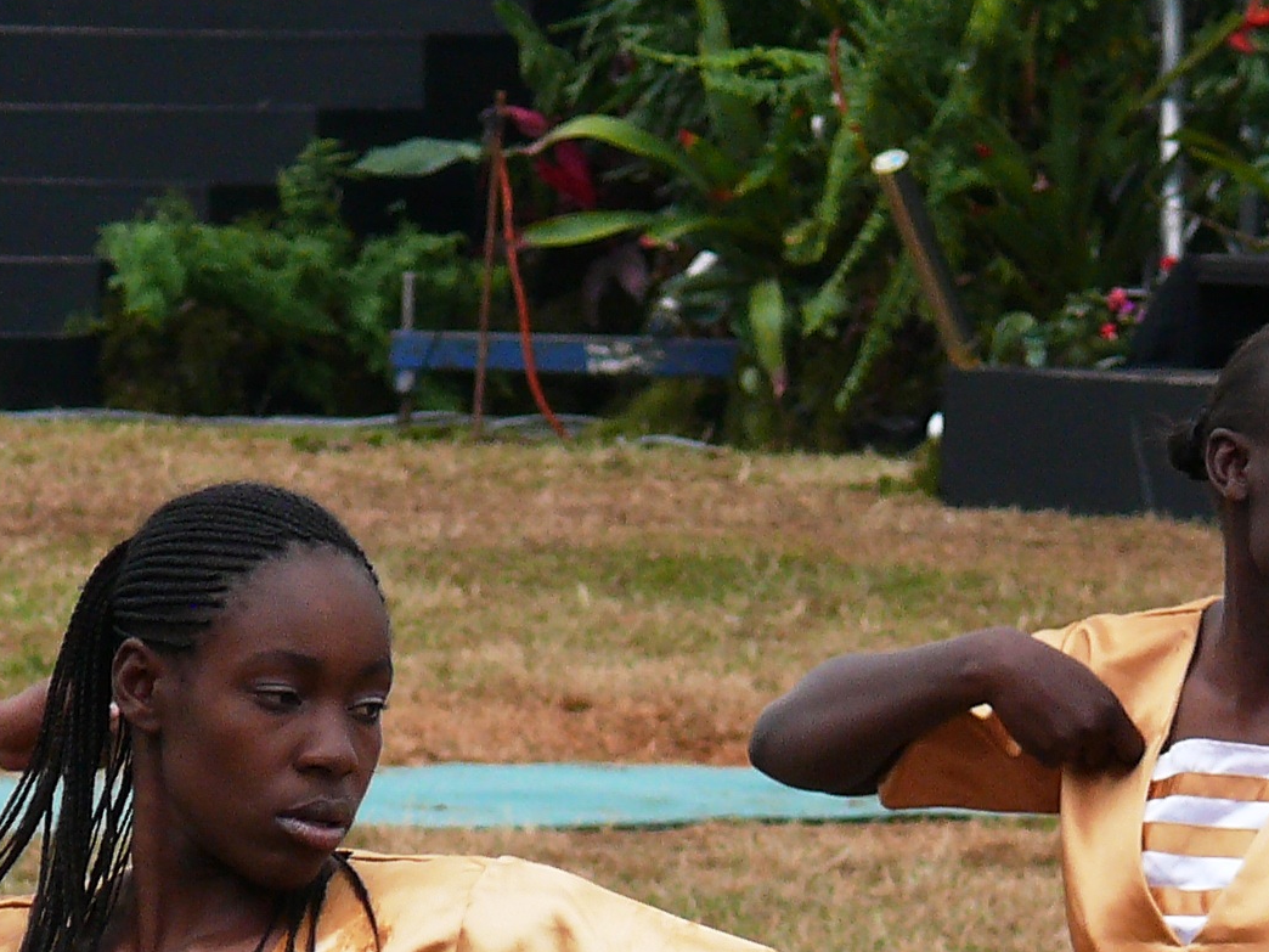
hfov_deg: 3.1
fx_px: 23829
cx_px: 441
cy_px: 1130
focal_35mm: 650
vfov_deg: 2.3
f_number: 4
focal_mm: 39.3
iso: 100
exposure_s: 1/200
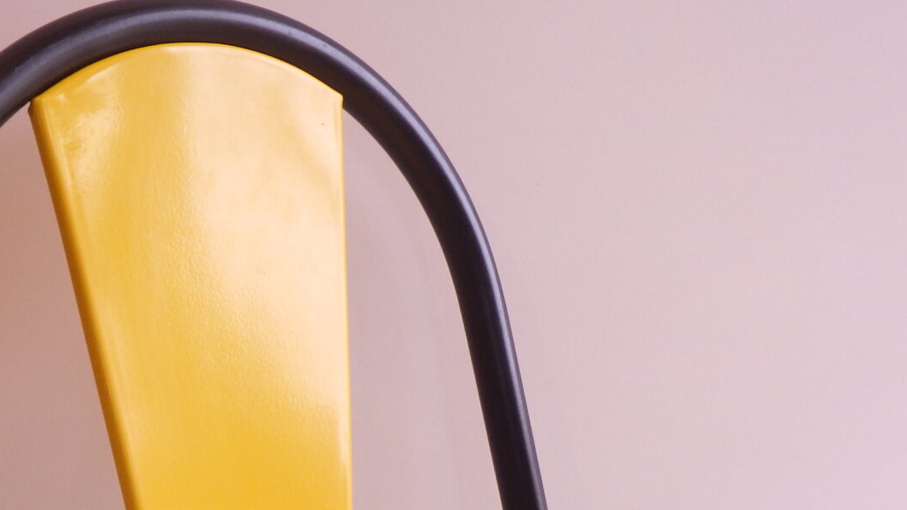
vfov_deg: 21.1
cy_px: 502
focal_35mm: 55
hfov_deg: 36.5
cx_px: 180
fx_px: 1323
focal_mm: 5
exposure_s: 1/45
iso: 125
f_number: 3.5
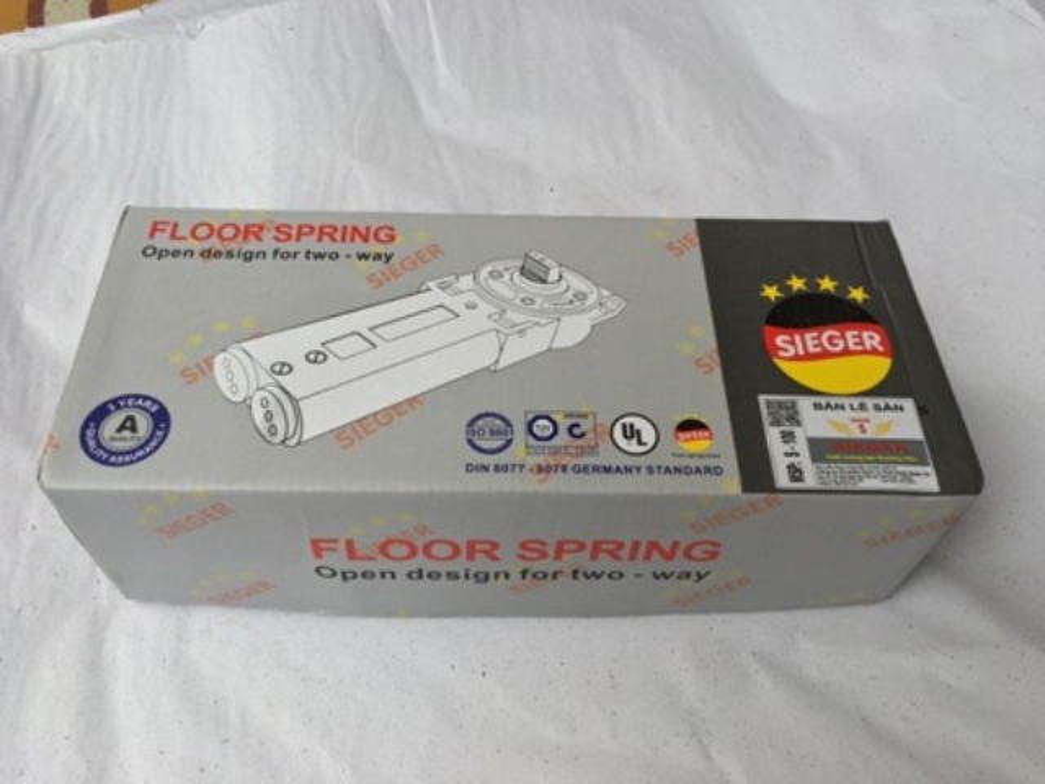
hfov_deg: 61.7
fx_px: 875
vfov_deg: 48.2
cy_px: 392
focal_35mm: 29
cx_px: 522
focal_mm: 4.15
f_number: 2.2
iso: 25
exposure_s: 1/123
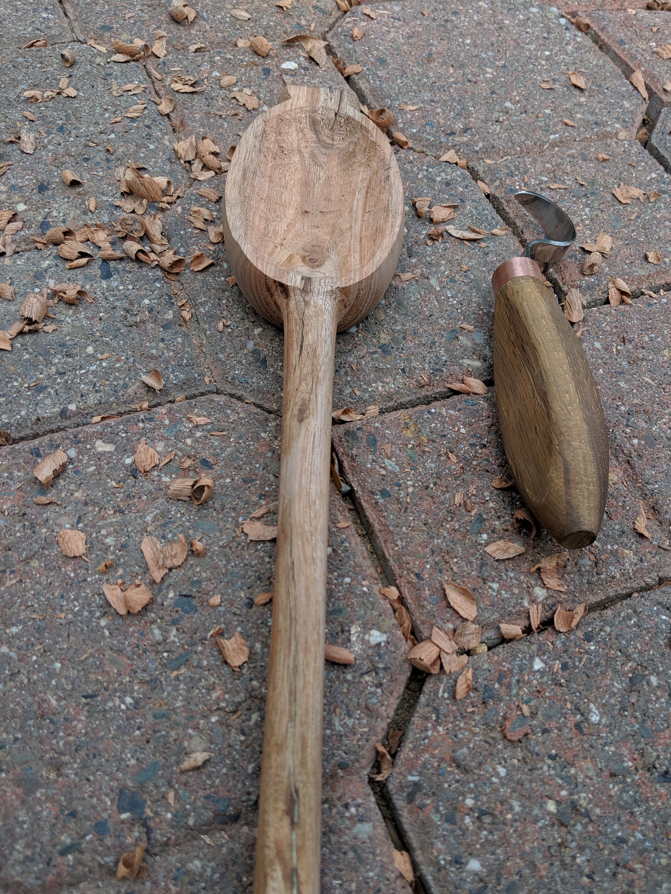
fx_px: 698
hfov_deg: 51.3
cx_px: 336
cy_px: 447
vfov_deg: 65.3
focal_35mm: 27
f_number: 1.8
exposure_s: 1/266
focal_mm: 4.44
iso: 46
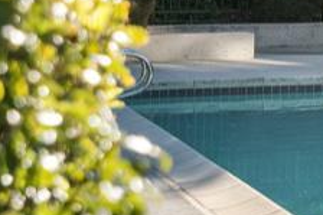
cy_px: -84
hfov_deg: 7.8
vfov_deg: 5.8
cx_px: 917
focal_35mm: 234
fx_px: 2098
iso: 400
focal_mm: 35
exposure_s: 1/1600
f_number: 5.6
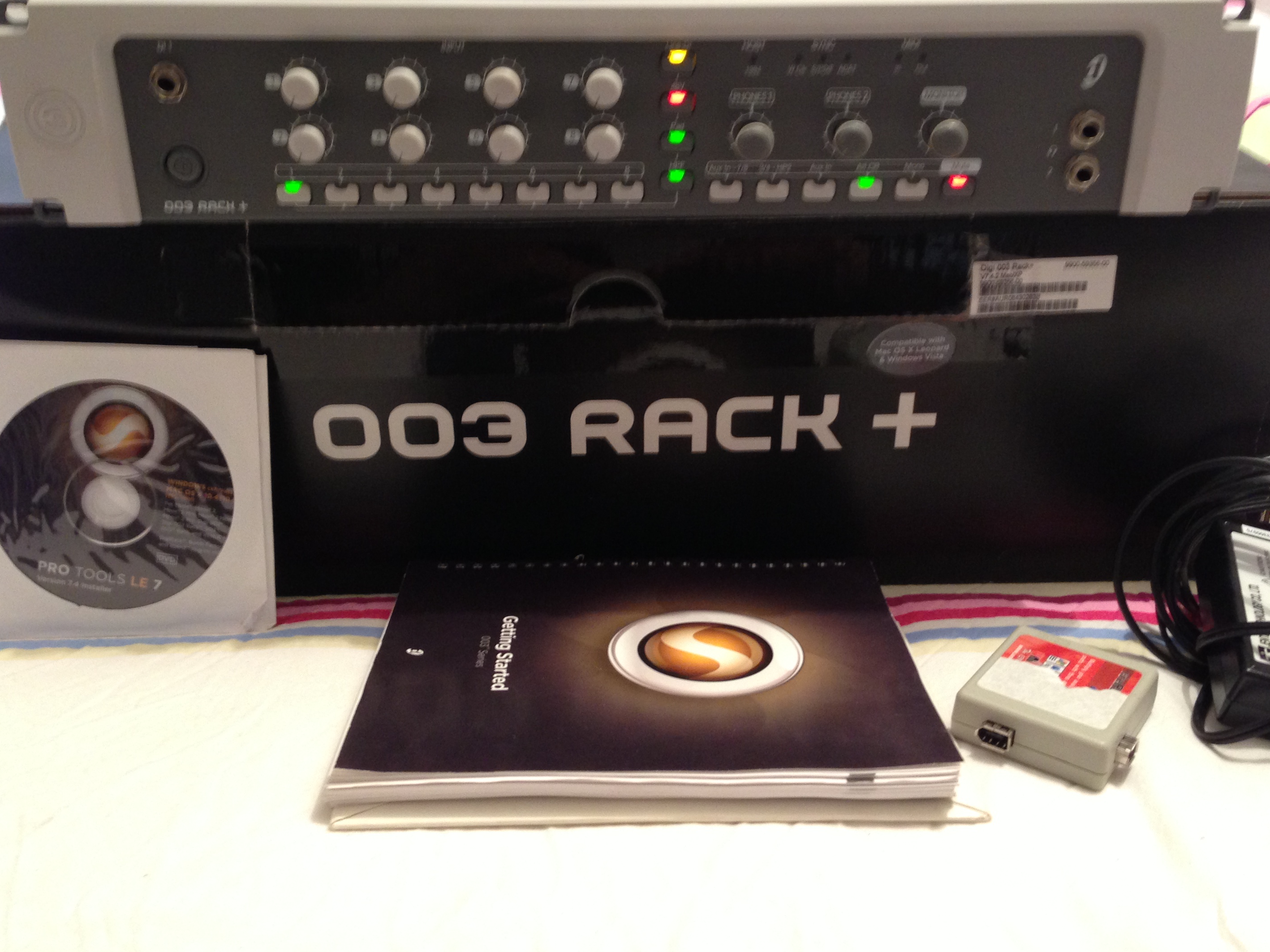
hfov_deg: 49.0
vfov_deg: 37.7
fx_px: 1394
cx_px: 669
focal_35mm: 38
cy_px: 413
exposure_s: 1/20
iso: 160
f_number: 2.4
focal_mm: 4.13
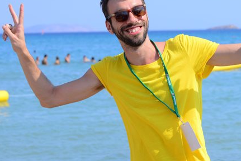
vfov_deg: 10.6
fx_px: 871
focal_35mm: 130
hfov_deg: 15.6
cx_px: 203
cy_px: 60
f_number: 7.1
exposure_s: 1/800
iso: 200
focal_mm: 70
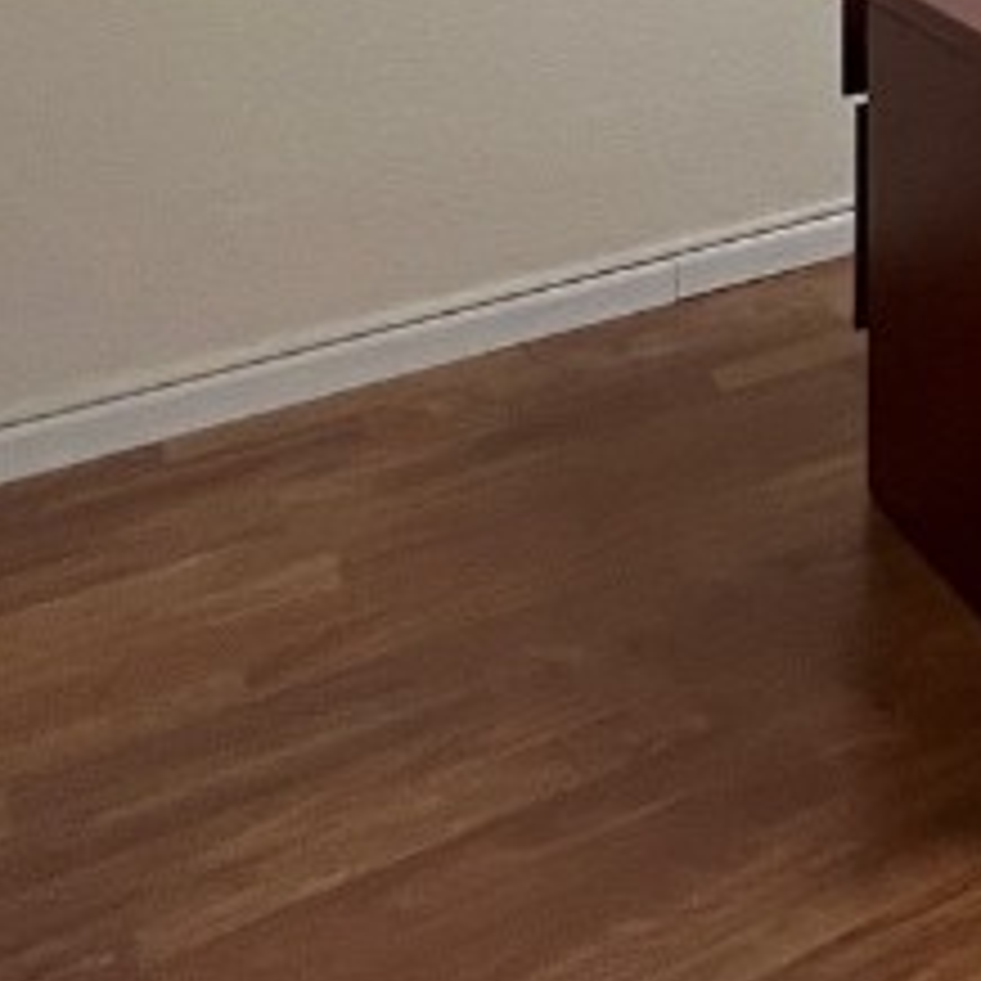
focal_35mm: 54
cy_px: -423
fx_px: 1731
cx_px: 1647
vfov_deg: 25.3
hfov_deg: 22.5
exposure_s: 1/60
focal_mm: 1.57
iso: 200
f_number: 1.8
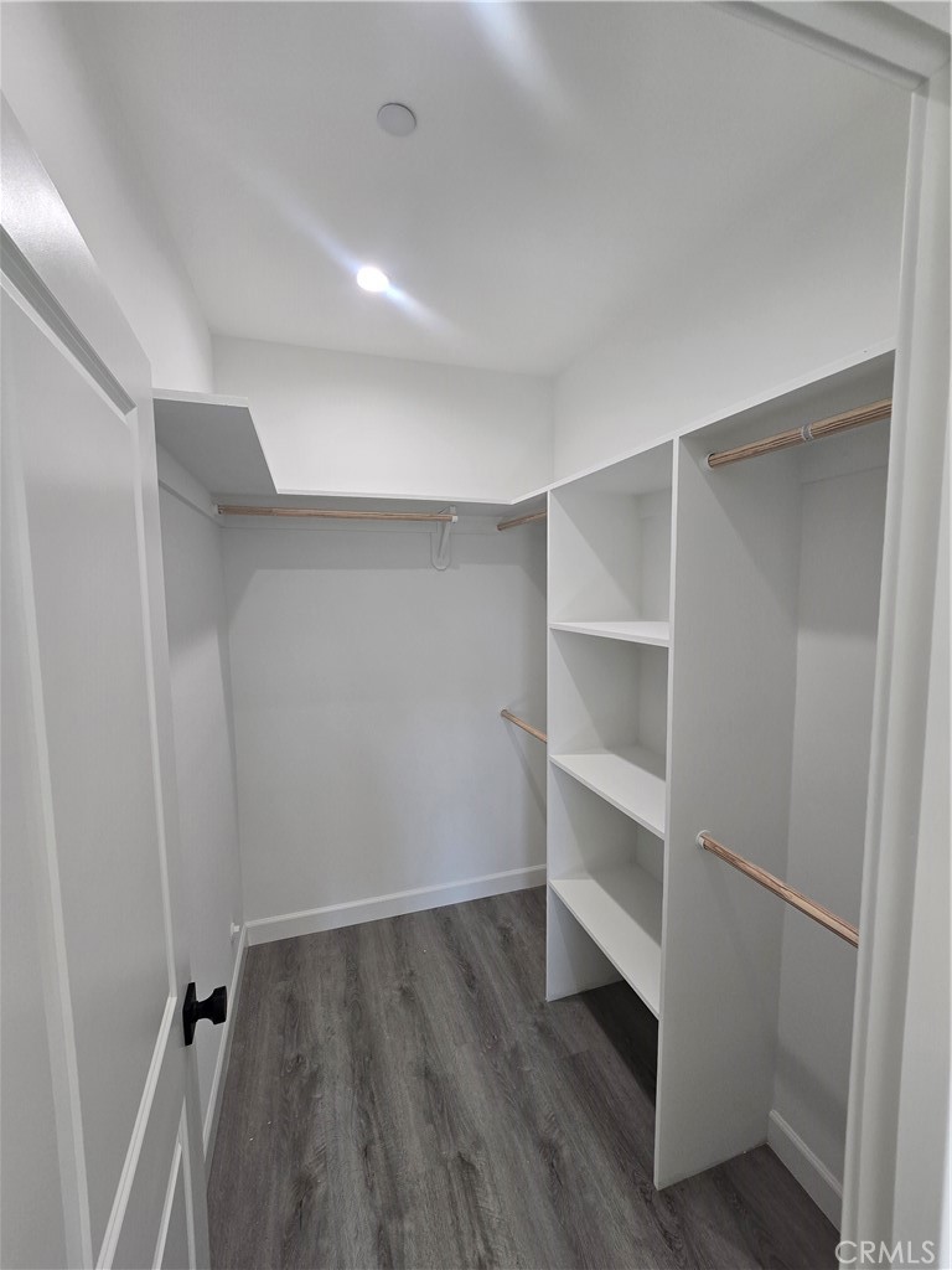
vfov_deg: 106.2
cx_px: 476
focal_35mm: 13
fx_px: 477
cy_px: 635
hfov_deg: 89.9
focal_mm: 2.2
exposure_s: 1/60
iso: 64
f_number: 2.2
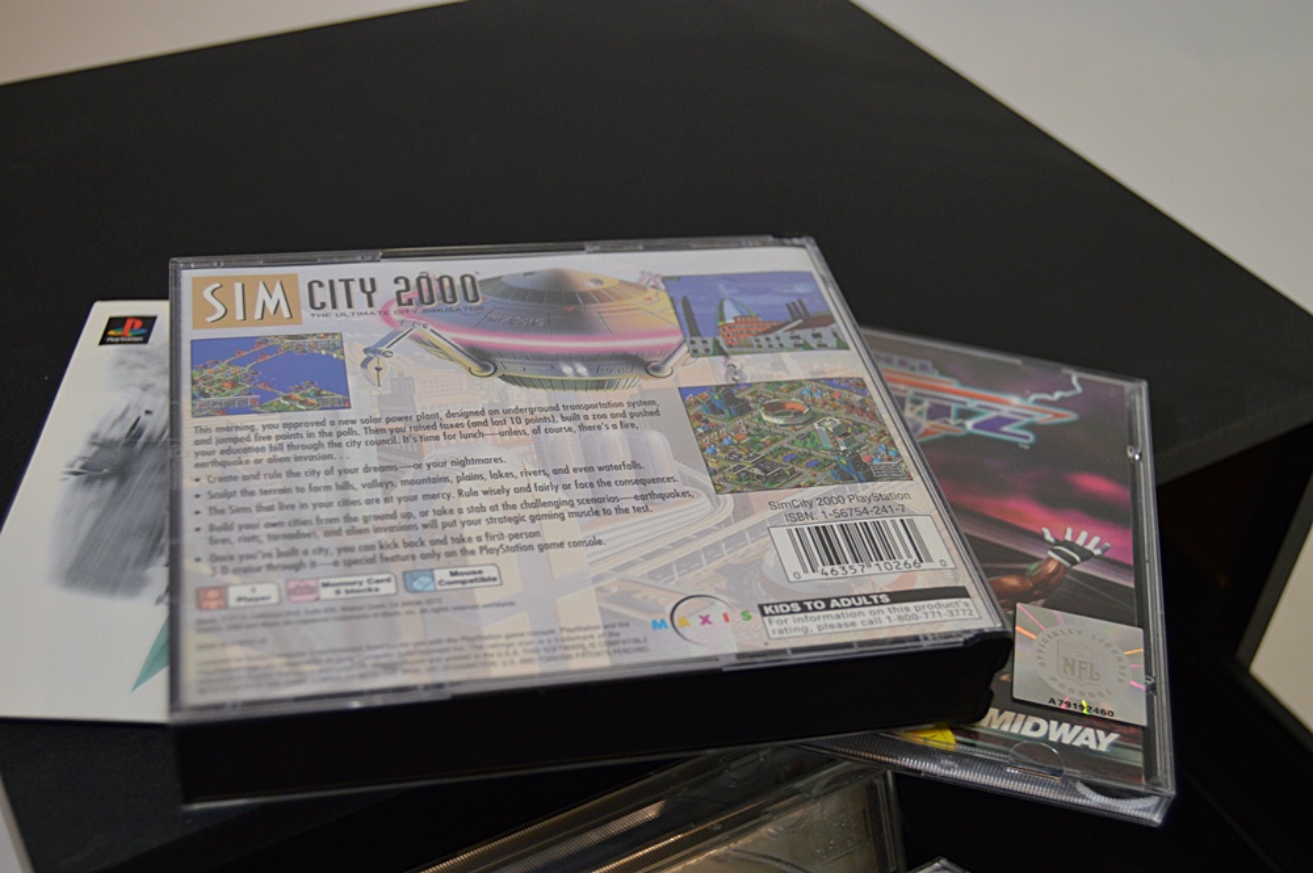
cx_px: 656
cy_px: 436
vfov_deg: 29.8
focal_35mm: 45
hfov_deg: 43.6
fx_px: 1640
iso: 720
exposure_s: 1/60
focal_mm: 30
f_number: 4.2
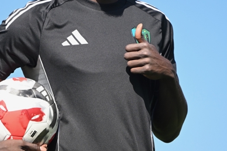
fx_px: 1884
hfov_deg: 6.9
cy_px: 24
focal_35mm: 299
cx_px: 102
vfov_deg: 4.6
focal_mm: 145
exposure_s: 1/10000
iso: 800
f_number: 2.8
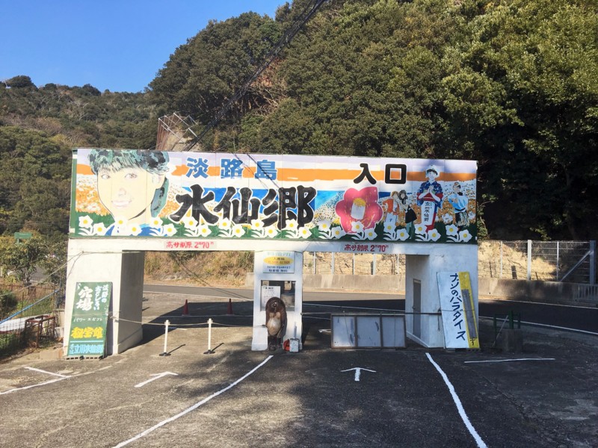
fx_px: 501
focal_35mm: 29
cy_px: 224
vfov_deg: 48.2
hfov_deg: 61.7
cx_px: 299
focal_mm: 4.15
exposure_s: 1/1972
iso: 25
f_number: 2.2
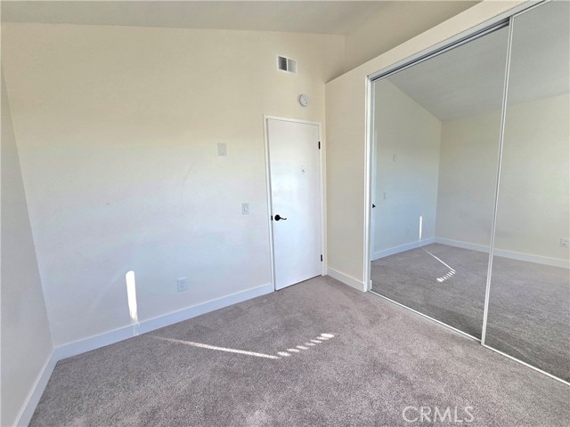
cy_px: 214
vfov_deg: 89.9
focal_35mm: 13
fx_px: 214
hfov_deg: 106.2
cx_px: 285
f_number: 2.2
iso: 80
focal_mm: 2.2
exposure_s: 1/120
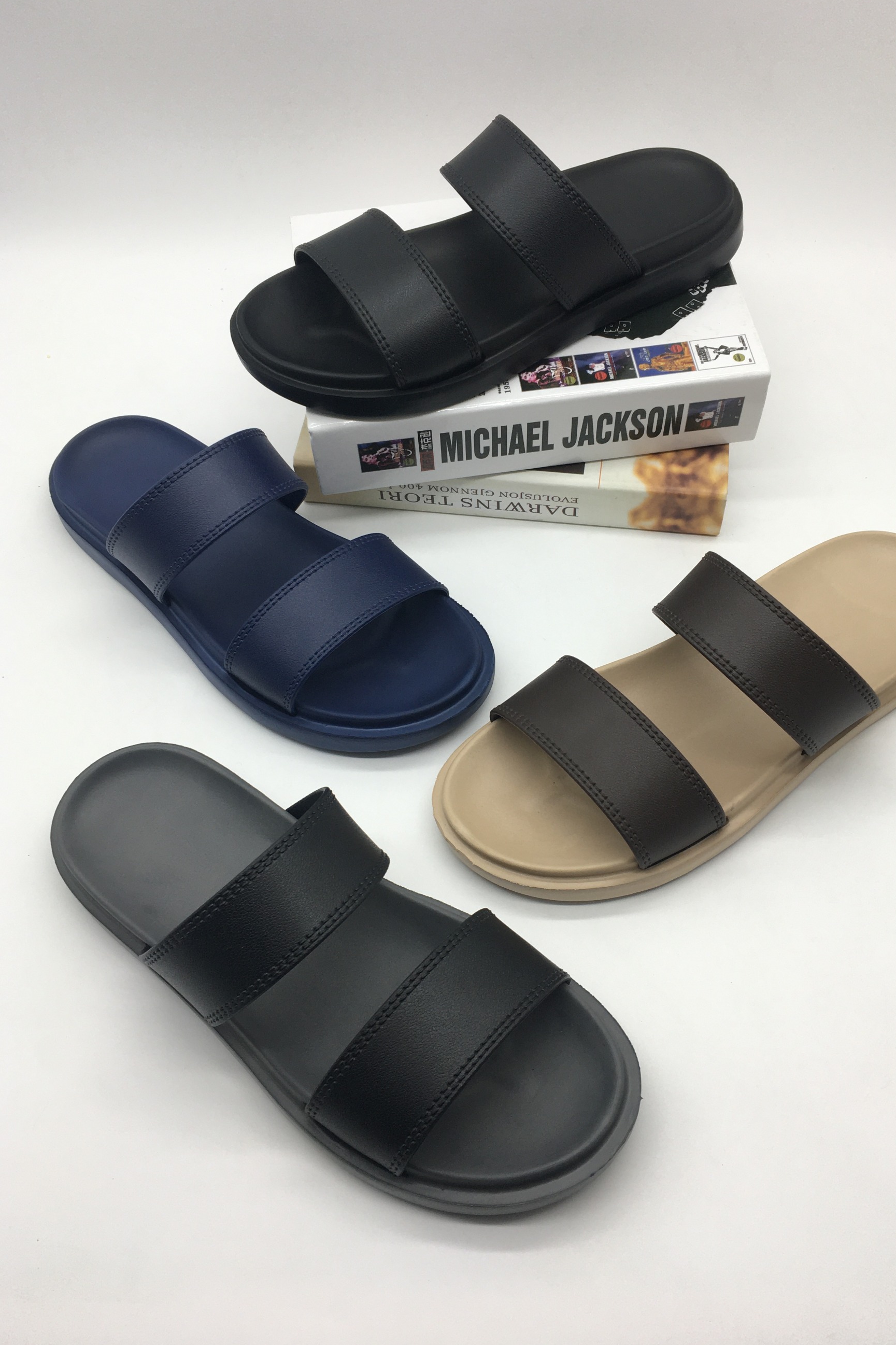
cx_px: 476
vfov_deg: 60.3
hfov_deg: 42.3
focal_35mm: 31
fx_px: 1157
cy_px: 660
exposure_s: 1/100
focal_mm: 4.15
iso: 32
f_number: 2.2
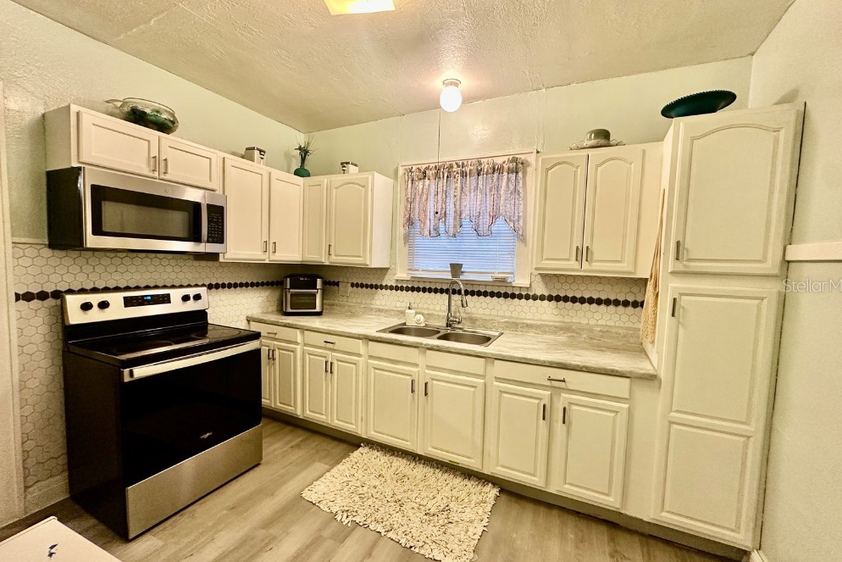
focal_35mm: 15
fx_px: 351
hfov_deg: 100.4
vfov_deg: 77.3
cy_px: 285
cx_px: 429
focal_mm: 2.22
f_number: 2.2
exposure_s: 1/60
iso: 250
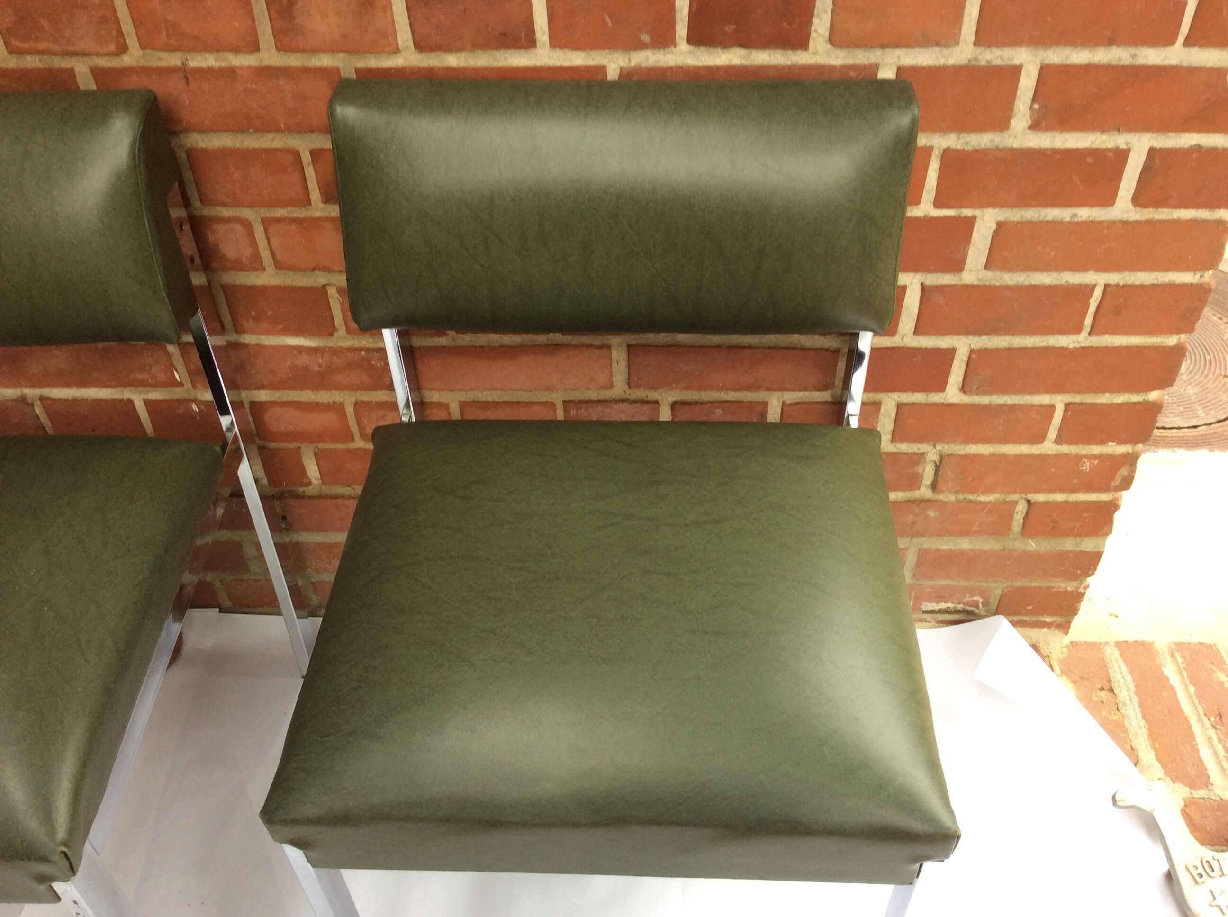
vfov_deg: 44.1
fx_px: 1134
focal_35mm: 32
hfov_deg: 56.9
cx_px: 614
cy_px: 458
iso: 40
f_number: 2.4
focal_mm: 3.3
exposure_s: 1/50
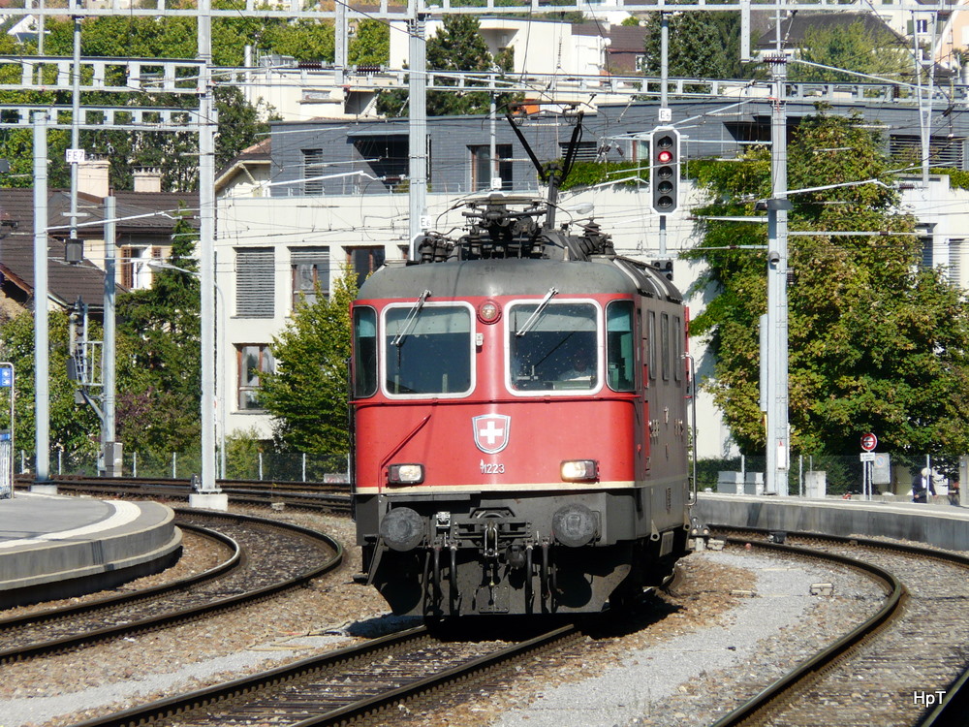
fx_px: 9797
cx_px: 484
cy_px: 364
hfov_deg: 5.7
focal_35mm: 350
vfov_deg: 4.2
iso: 100
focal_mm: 57.4
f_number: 5.6
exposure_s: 1/400
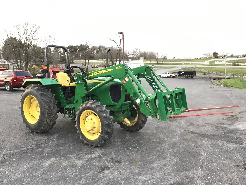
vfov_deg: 45.4
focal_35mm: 31
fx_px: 220
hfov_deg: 58.3
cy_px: 92
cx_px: 123
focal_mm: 3.3
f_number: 2.4
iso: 40
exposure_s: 1/30
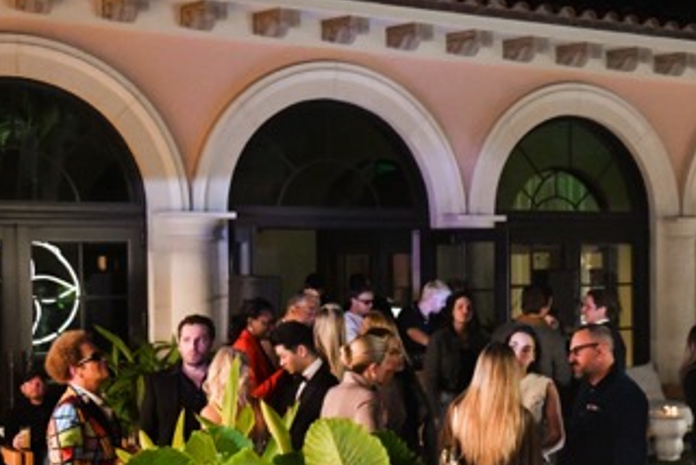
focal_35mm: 68
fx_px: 1316
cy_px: 321
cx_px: 611
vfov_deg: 20.0
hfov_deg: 28.6
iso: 6400
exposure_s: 1/40
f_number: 2.8
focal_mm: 34
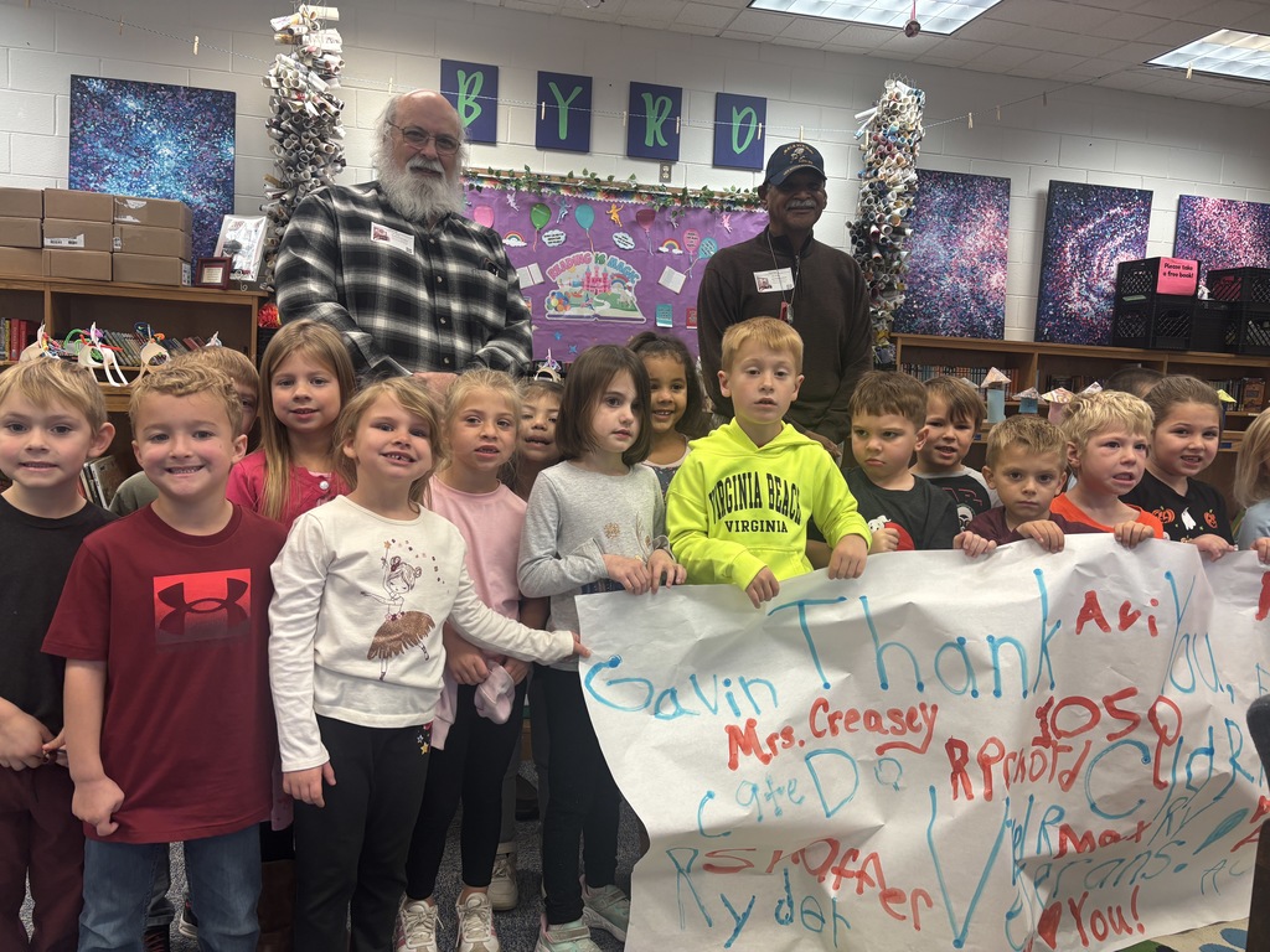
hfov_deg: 67.3
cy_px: 476
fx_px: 954
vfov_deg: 53.1
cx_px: 635
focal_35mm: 26
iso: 100
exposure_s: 1/71
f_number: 1.6
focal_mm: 5.96
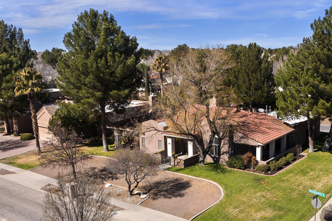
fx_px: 369
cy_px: 125
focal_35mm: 40
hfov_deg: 48.2
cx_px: 197
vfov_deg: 33.3
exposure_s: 1/500
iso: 100
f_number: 5.6
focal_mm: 10.26
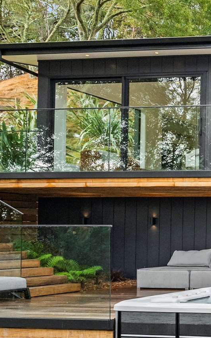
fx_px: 433
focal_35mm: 47
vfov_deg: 42.5
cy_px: 141
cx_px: 503
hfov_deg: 15.3
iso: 320
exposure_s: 1/400
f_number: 7.1
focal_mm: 14
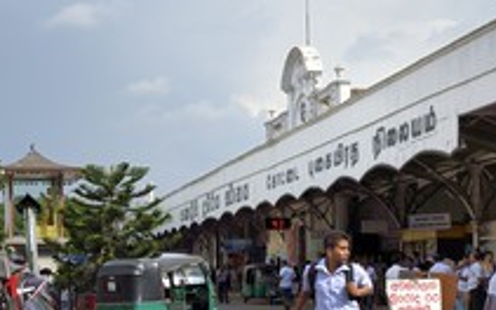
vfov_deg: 17.6
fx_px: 987
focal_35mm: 73
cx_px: 120
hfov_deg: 27.8
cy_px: 272
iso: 200
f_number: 13
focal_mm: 36
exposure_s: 1/250
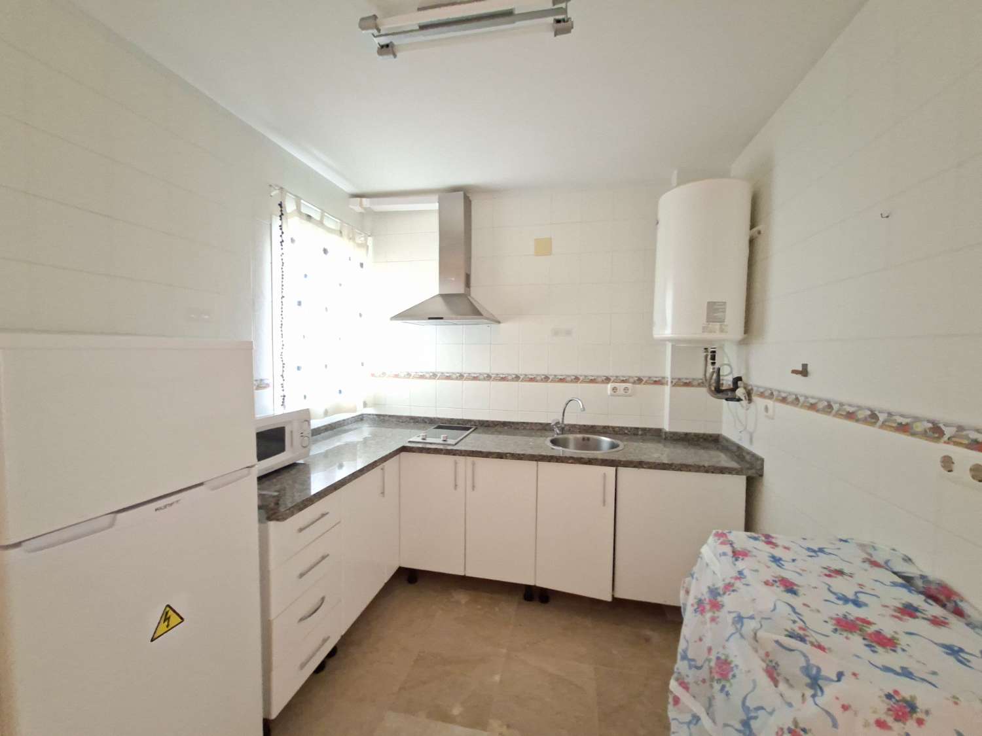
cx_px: 491
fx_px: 369
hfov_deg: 106.2
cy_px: 368
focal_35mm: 13
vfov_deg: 89.9
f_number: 2.2
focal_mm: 1.74
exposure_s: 1/15
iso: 800
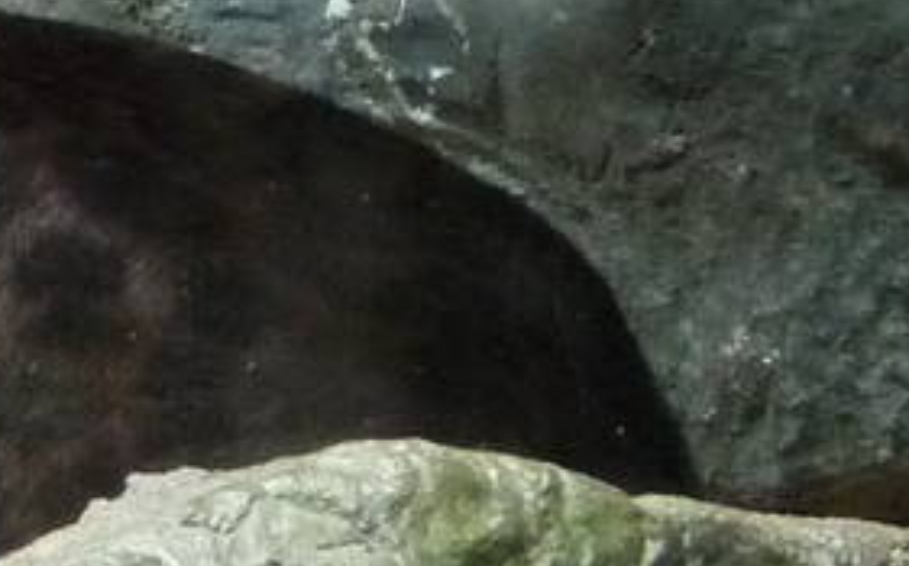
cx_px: -977
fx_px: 25417
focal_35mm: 1027
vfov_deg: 1.3
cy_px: 78
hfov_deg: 2.0
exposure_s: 1/60
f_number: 4.8
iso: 320
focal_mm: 29.1
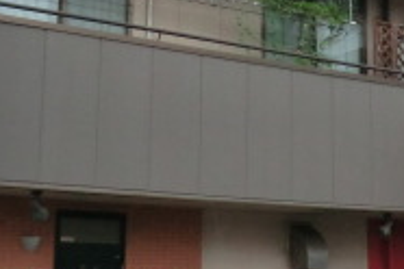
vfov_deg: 15.7
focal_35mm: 86
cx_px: 293
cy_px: 24
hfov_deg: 23.4
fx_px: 965
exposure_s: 1/60
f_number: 3.2
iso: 125
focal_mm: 4.3
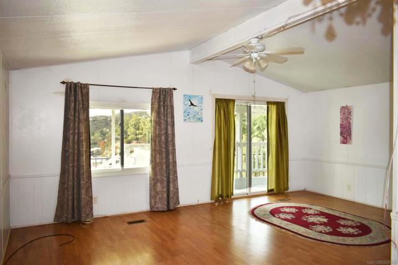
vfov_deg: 48.0
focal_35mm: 27
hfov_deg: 67.4
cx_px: 199
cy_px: 132
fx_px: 299
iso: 100
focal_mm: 18
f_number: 4.5
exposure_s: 1/80
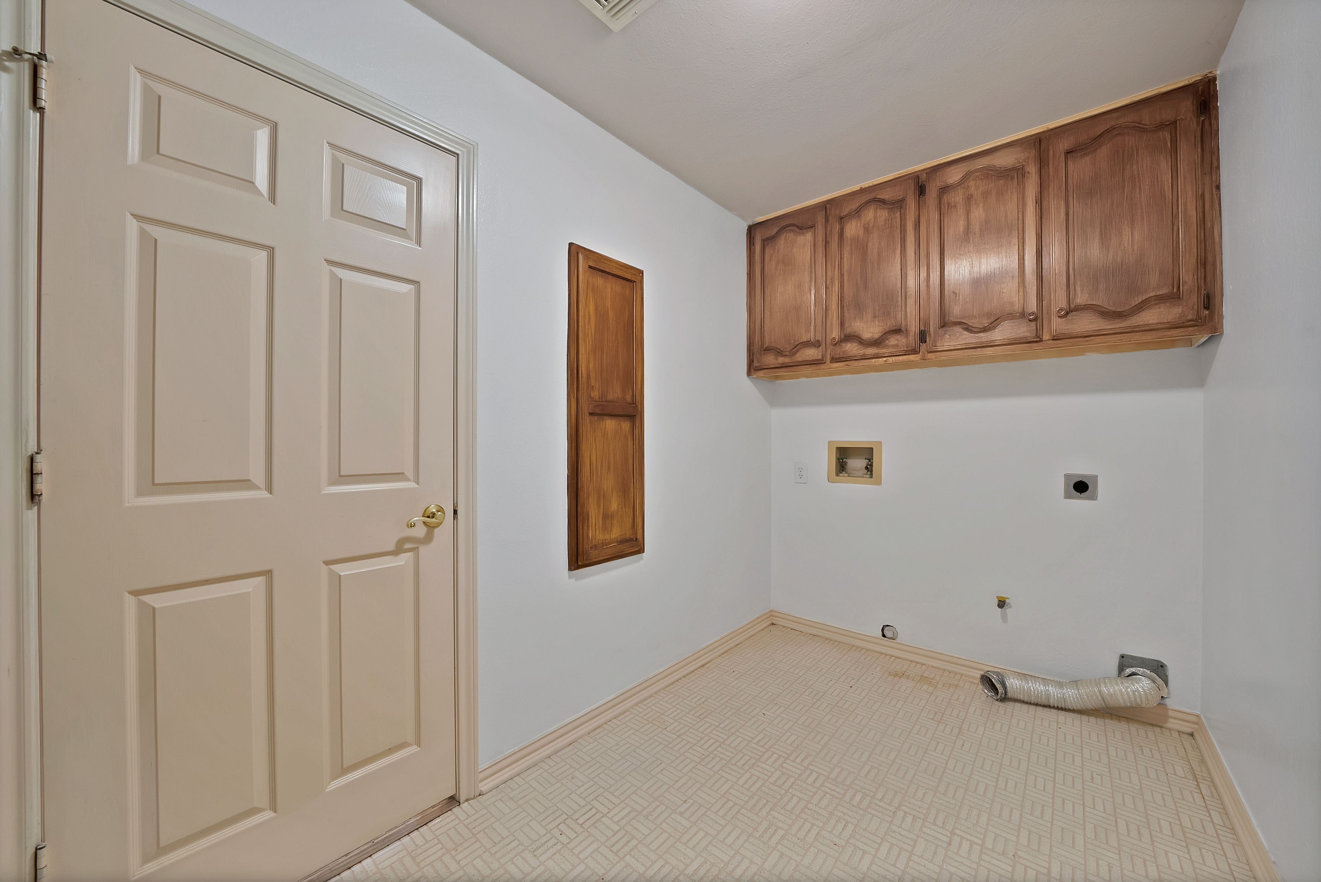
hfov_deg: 112.6
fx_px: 440
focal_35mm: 12
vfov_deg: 90.1
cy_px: 441
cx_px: 660
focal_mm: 12
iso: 640
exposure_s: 1/1.67
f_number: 9
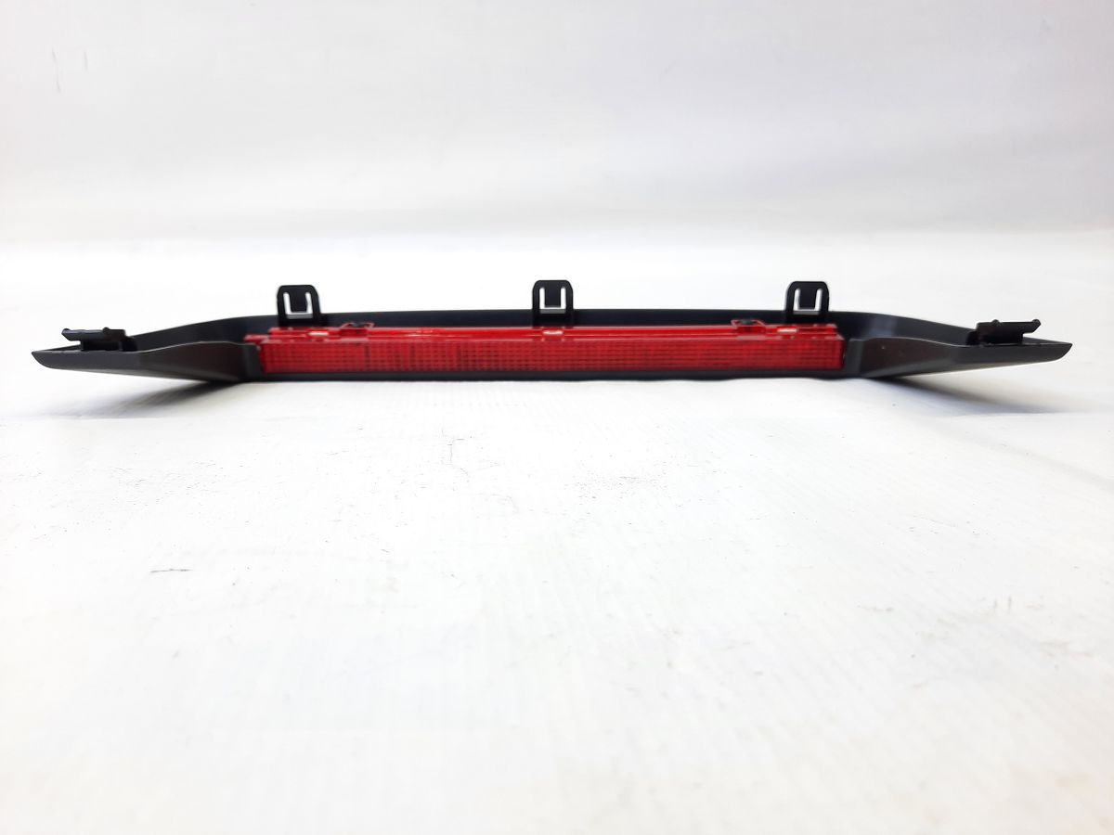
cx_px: 557
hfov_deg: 69.4
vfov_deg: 54.9
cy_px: 418
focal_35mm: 25
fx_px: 805
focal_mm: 4.6
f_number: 2
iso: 80
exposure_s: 1/50
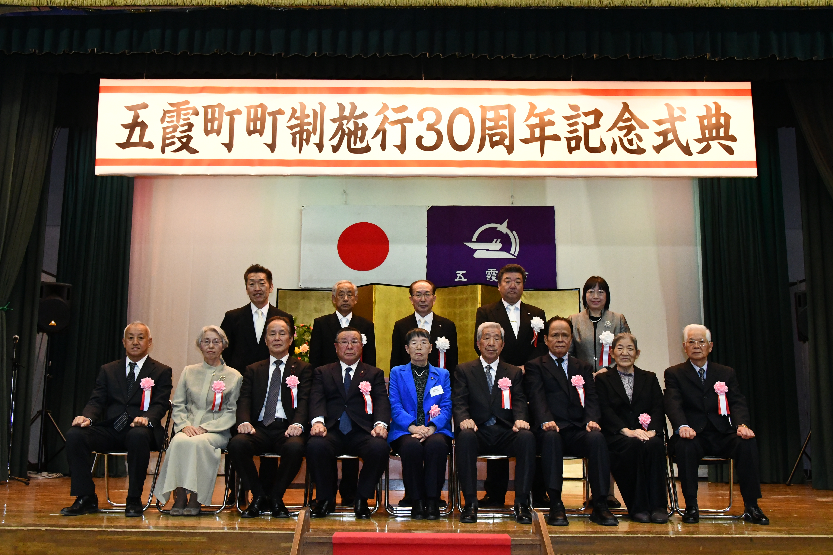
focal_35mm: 36
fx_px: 833
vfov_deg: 36.9
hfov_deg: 53.1
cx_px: 416
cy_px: 278
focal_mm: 24
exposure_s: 1/250
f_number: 7.1
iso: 4000
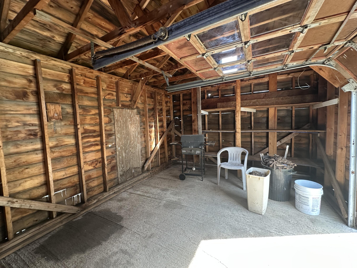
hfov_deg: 102.1
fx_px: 144
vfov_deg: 85.7
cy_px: 134
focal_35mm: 14
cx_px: 178
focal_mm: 2.22
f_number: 2.2
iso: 250
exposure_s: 1/99
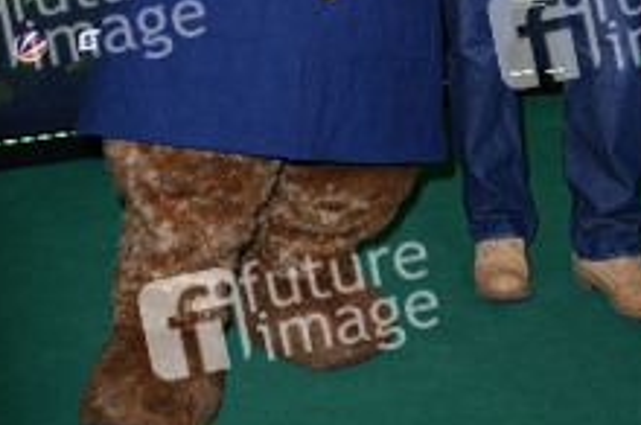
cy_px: -125
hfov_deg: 22.4
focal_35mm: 91
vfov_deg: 14.4
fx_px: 1618
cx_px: 373
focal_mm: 50
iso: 500
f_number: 5
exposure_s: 1/250
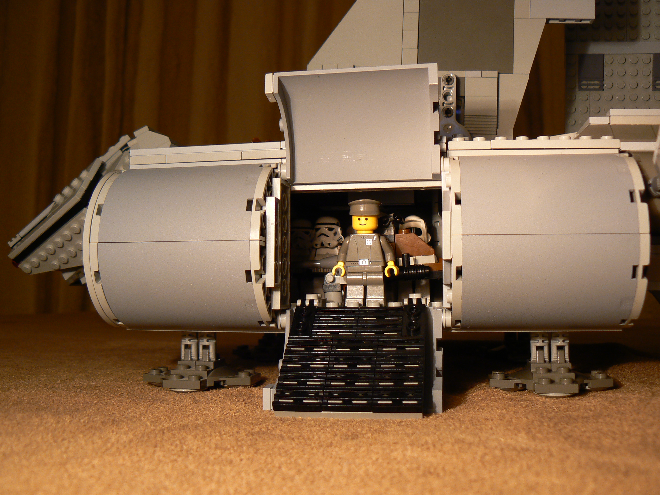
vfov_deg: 39.7
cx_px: 330
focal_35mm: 36
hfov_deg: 51.4
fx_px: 686
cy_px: 248
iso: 100
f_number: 2.8
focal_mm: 6
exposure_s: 1/25
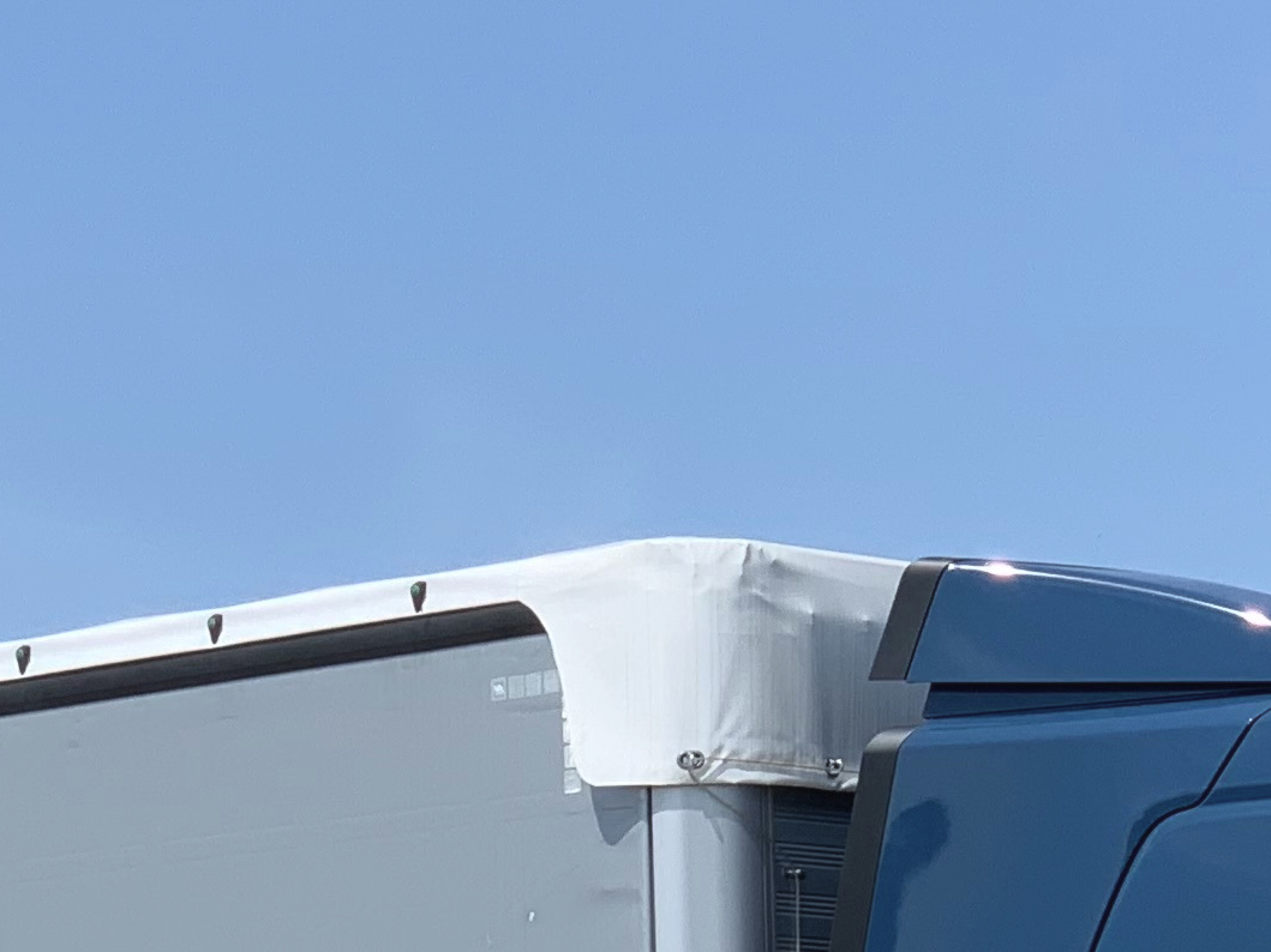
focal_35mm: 198
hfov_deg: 10.0
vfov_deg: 7.4
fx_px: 7269
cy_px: 1295
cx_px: 200
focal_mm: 6
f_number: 2.4
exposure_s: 1/1115
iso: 16
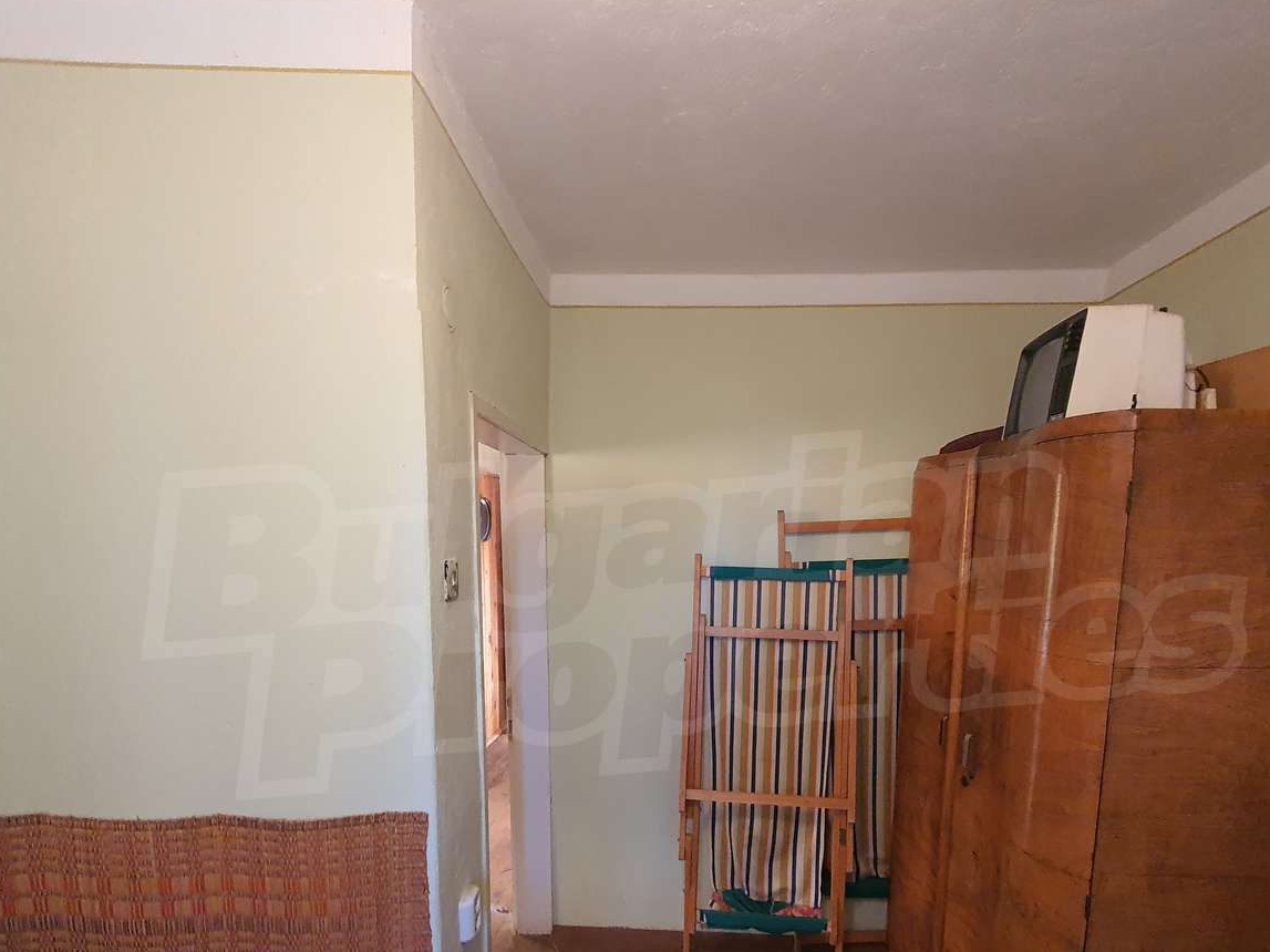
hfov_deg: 90.8
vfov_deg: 73.0
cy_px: 615
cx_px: 694
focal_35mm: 17
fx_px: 624
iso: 500
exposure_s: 1/33
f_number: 2.2
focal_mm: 1.8
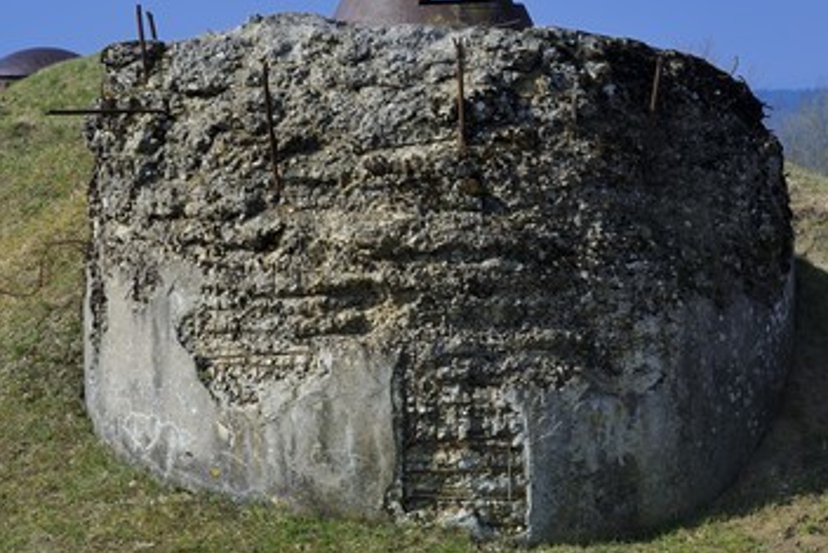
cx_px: 343
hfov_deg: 11.5
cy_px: 233
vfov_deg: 7.7
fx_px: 4118
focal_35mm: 179
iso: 200
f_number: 13
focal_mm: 150
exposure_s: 1/160
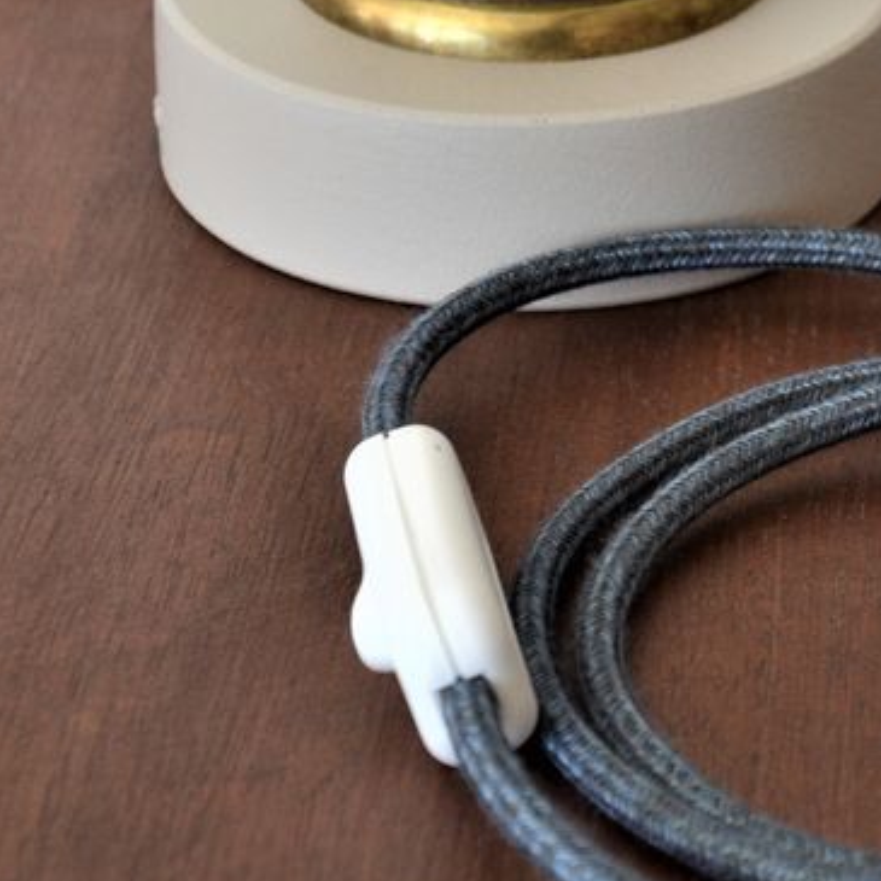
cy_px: -109
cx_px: 845
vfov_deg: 7.9
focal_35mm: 219
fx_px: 6306
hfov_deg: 8.0
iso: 450
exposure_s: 1/125
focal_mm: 58
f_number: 5
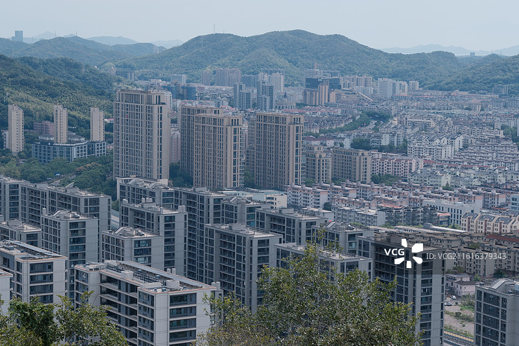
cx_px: 260
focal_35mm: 92
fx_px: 1326
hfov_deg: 22.1
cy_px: 173
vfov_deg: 14.9
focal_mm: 61
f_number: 11
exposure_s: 1/420
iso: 640
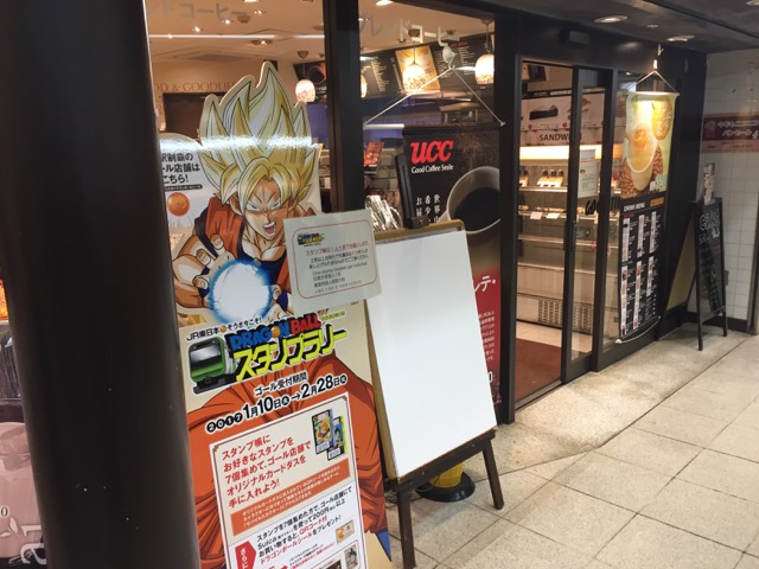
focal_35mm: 29
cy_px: 284
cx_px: 380
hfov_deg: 61.7
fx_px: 636
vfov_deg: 48.2
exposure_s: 1/33
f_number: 2.2
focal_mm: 4.15
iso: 40
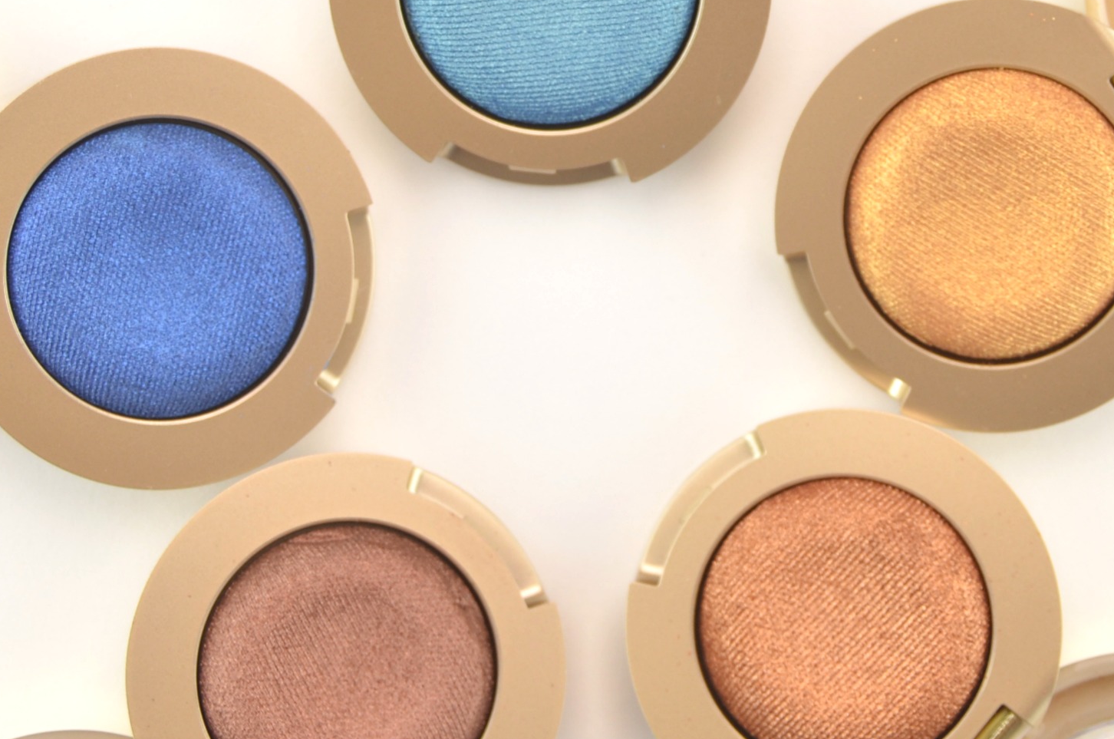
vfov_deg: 24.5
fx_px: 1699
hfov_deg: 36.3
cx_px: 571
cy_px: 320
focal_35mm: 55
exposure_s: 1/100
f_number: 4
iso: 200
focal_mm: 24
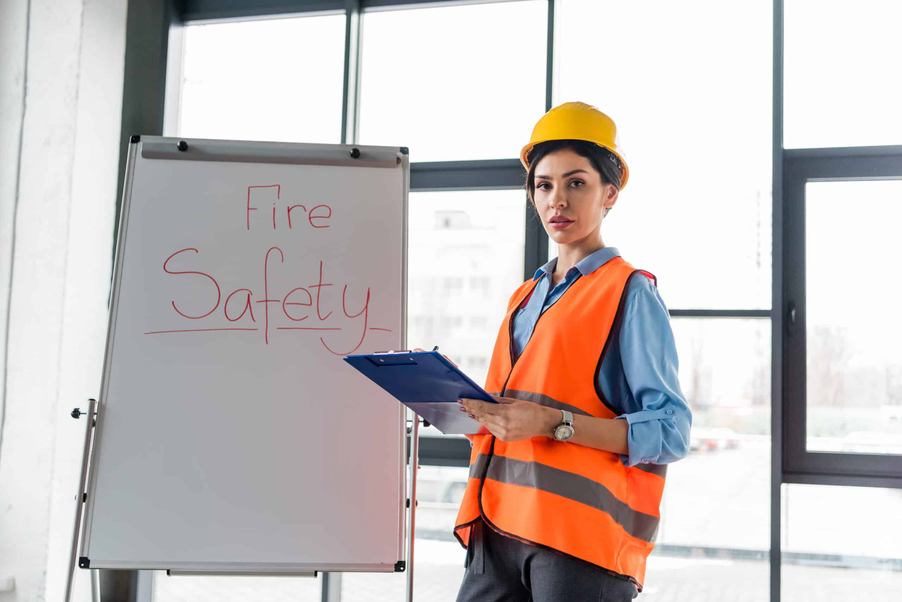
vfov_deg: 29.9
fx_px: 1128
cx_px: 451
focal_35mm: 45
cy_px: 301
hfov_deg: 43.6
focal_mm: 45
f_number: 2.8
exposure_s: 1/80
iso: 800
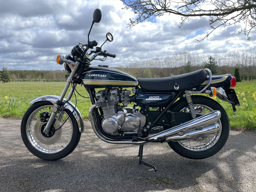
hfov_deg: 67.3
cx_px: 128
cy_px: 96
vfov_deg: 53.1
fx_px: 192
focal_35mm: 26
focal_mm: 4.2
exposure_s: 1/855
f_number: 1.6
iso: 32
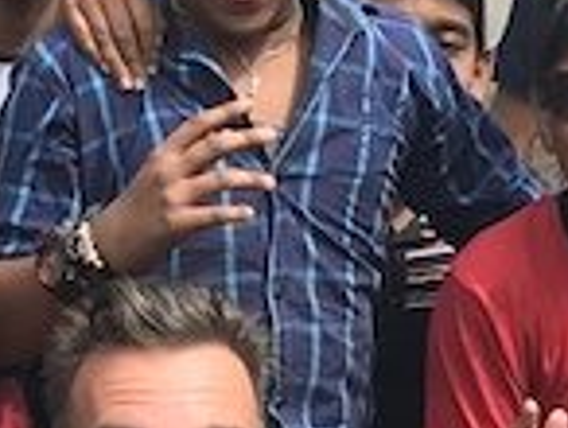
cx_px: 763
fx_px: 3682
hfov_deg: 8.7
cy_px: 654
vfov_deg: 6.6
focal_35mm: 224
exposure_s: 1/967
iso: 20
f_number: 1.8
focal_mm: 3.99
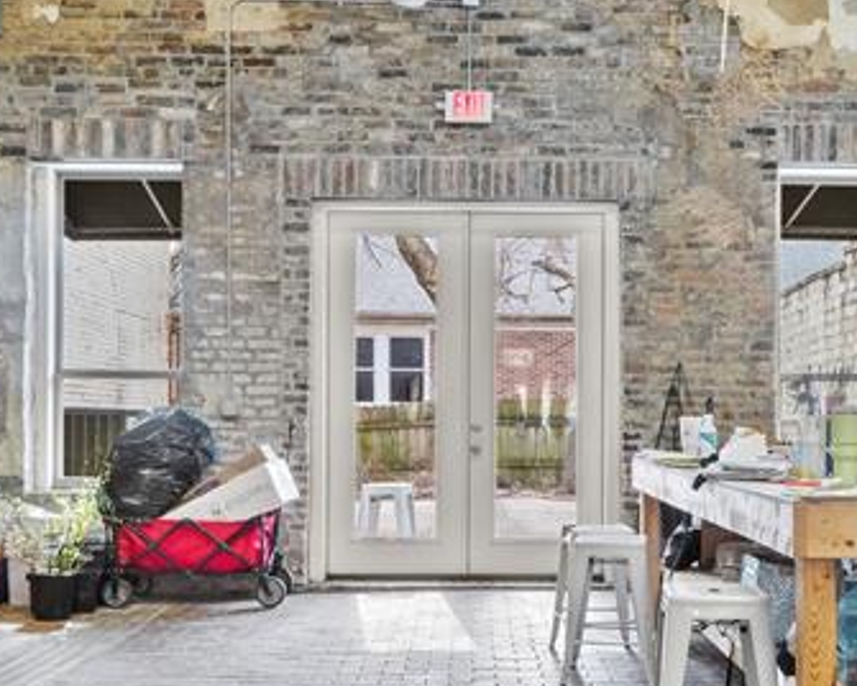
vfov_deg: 34.9
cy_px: 366
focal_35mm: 43
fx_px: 1091
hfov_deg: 42.6
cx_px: 535
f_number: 9
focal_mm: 10
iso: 500
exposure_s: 1/2.5
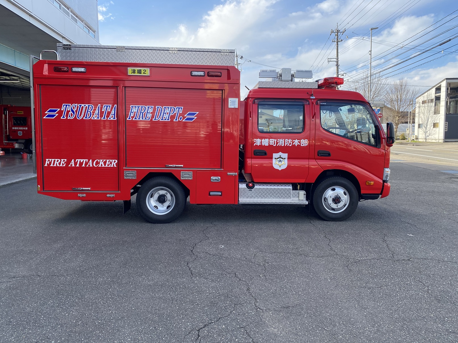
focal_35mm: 26
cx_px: 229
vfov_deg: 53.1
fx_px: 344
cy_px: 172
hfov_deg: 67.3
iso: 32
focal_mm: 4.25
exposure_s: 1/685
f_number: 1.8
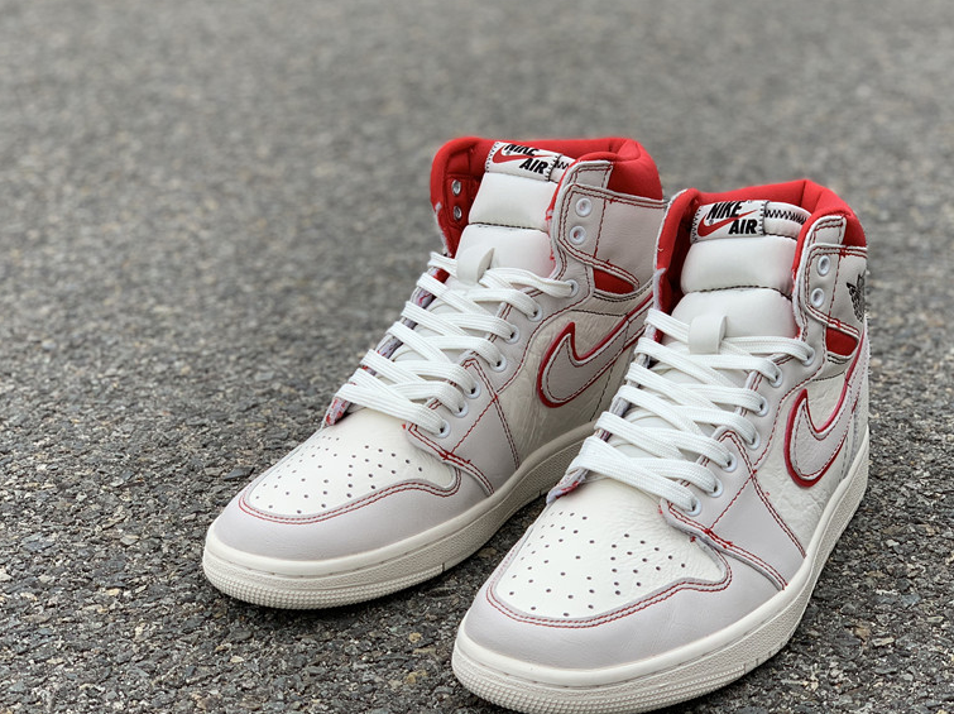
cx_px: 552
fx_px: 1707
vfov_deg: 23.6
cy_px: 420
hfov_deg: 31.2
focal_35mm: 62
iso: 16
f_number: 2.4
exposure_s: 1/269
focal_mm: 6
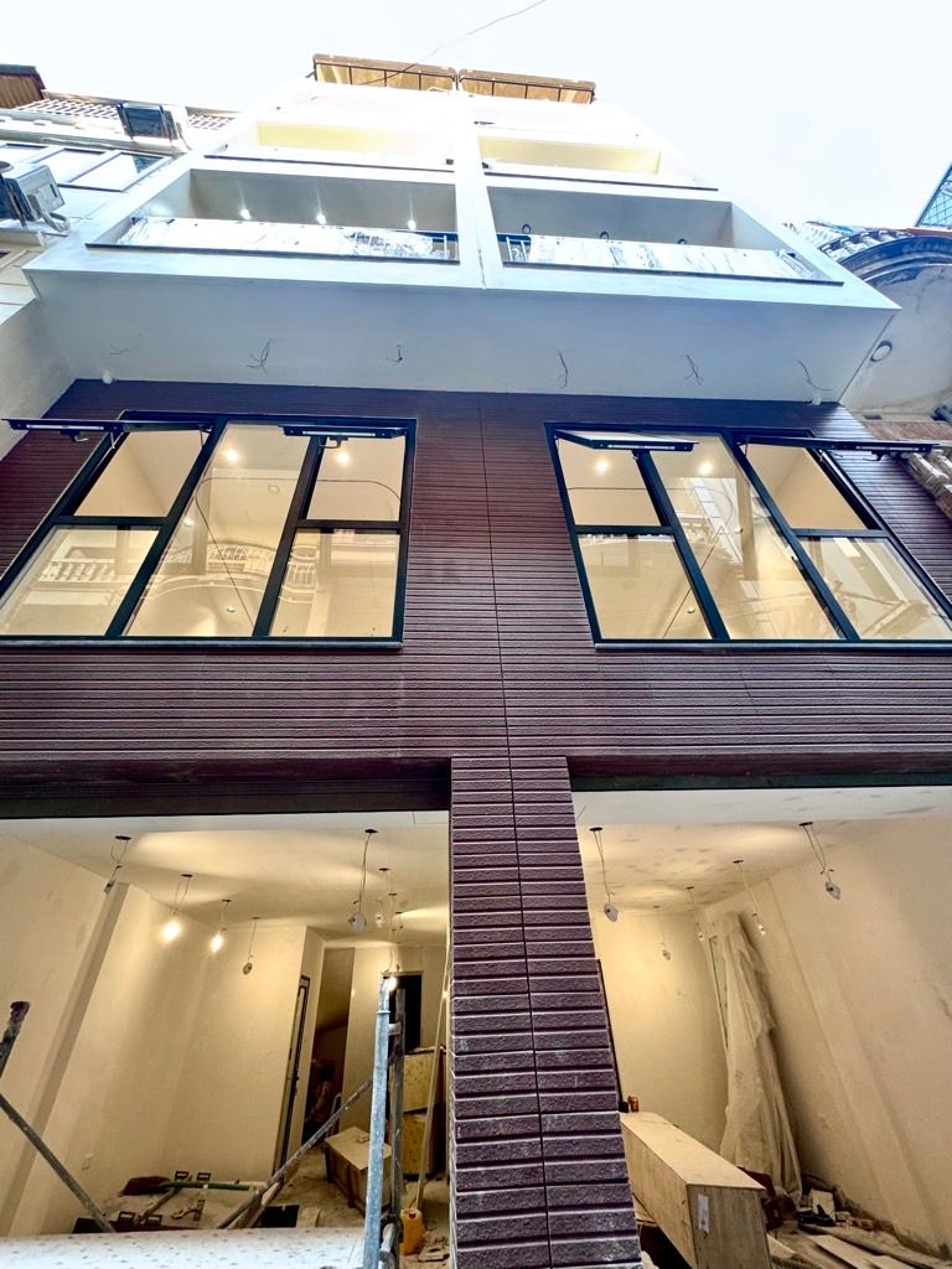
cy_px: 634
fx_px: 513
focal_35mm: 14
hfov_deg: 85.7
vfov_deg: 102.1
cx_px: 476
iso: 200
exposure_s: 1/99
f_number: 2.2
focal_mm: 2.22
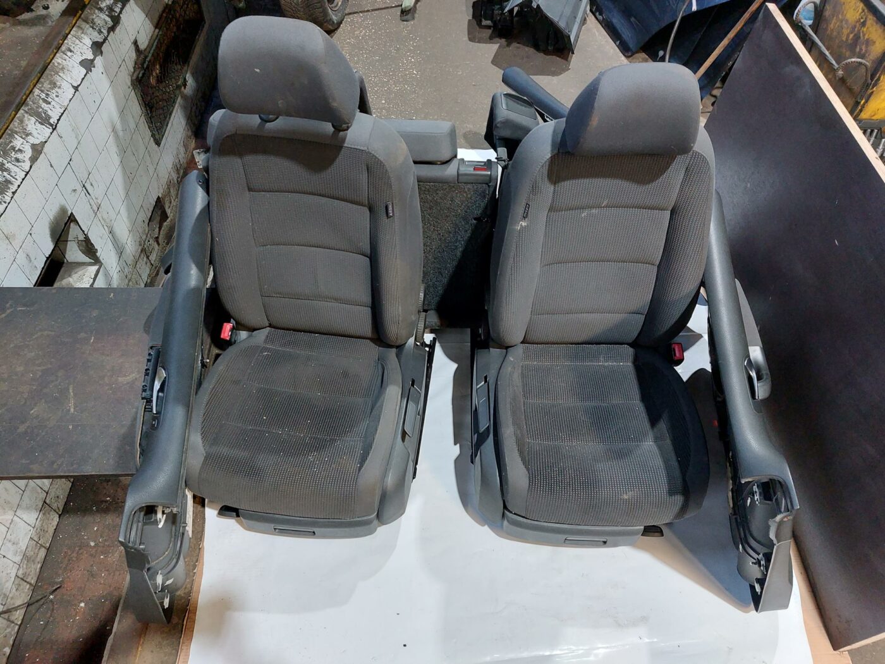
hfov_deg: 69.4
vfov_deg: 54.9
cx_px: 442
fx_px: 639
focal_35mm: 25
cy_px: 332
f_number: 1.8
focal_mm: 5.23
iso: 500
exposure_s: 1/50
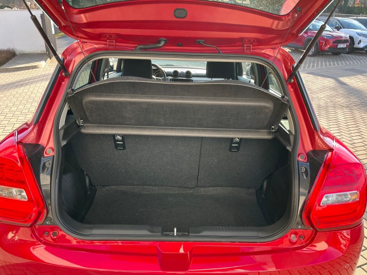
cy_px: 138
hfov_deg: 67.3
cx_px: 184
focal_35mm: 26
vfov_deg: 53.1
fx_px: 276
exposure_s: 1/176
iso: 50
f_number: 1.6
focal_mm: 5.1
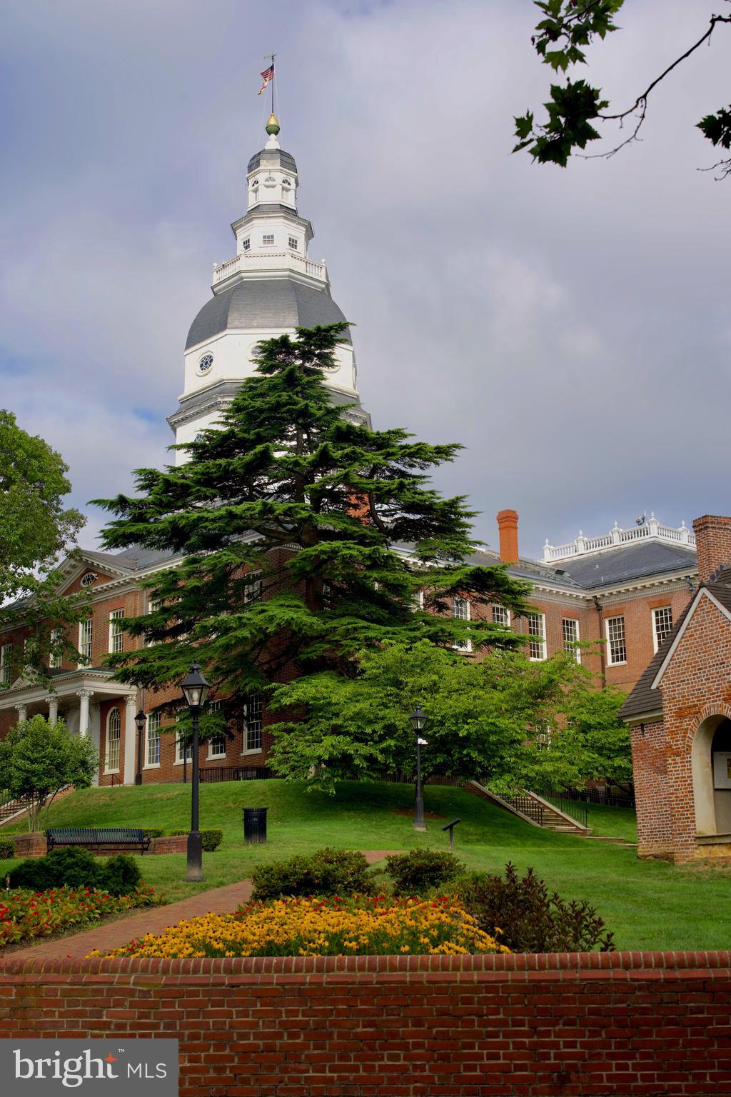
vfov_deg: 45.4
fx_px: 1310
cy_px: 548
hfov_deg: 31.2
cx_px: 366
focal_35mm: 43
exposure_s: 1/125
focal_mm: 43
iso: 100
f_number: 9
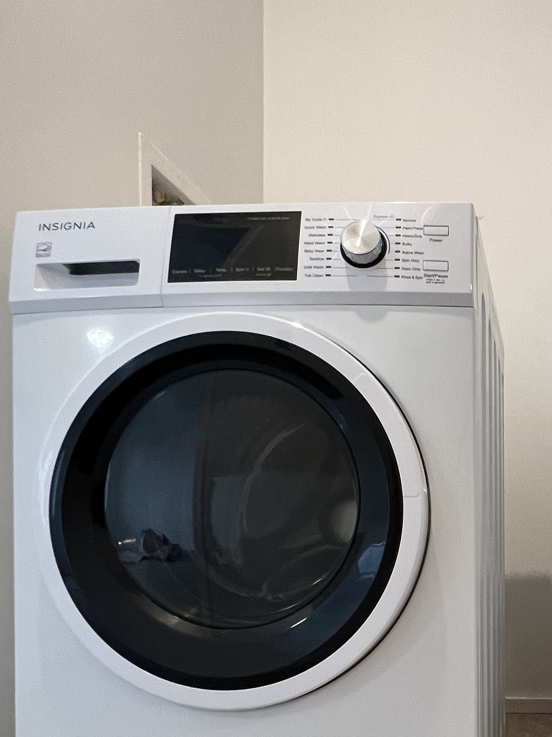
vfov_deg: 56.6
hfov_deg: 41.8
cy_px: 564
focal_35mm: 30
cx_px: 526
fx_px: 638
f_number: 1.8
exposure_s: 1/60
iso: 200
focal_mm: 1.57
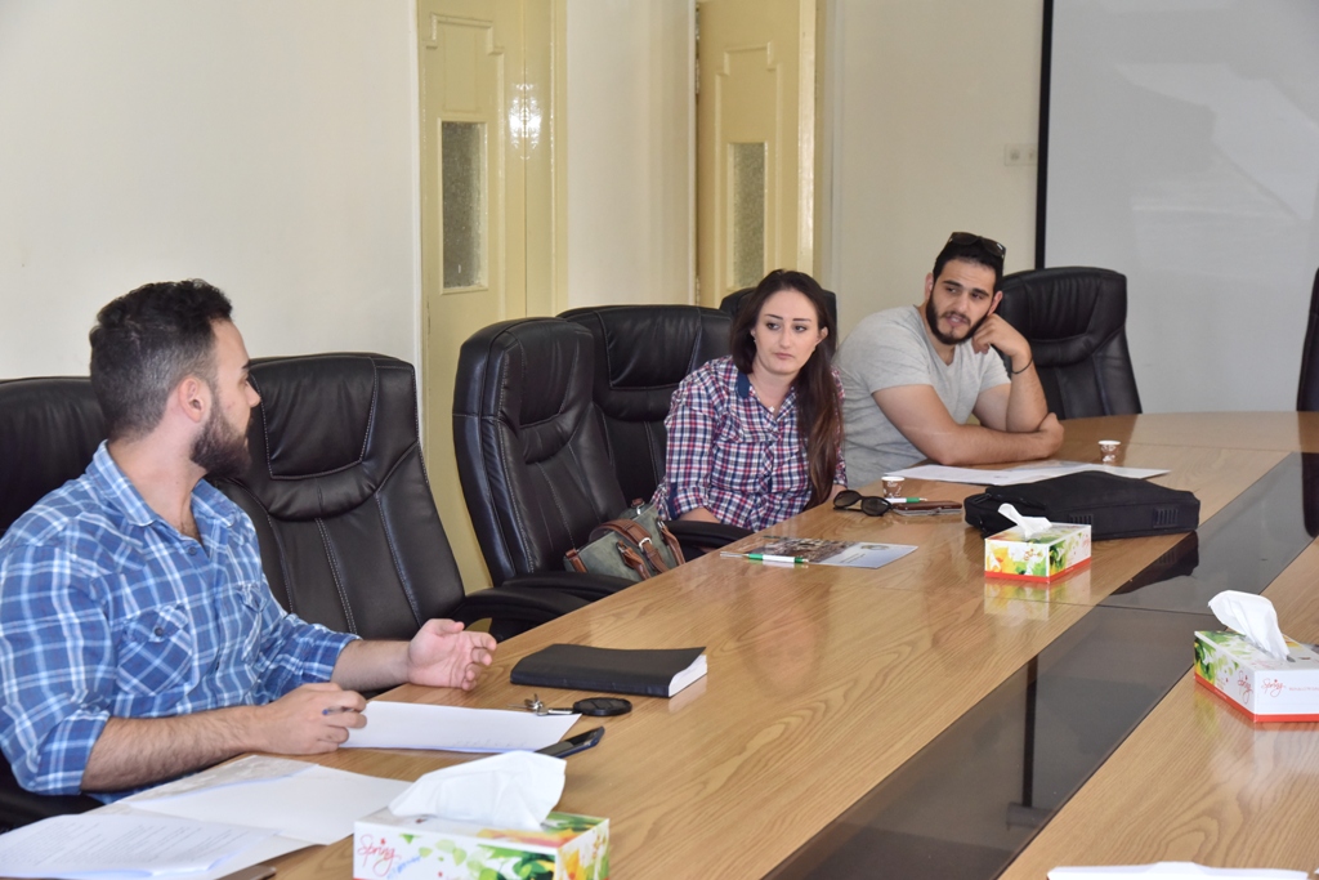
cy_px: 440
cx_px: 660
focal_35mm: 62
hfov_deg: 32.4
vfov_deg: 21.9
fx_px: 2272
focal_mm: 62
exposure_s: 1/250
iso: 2500
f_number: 8
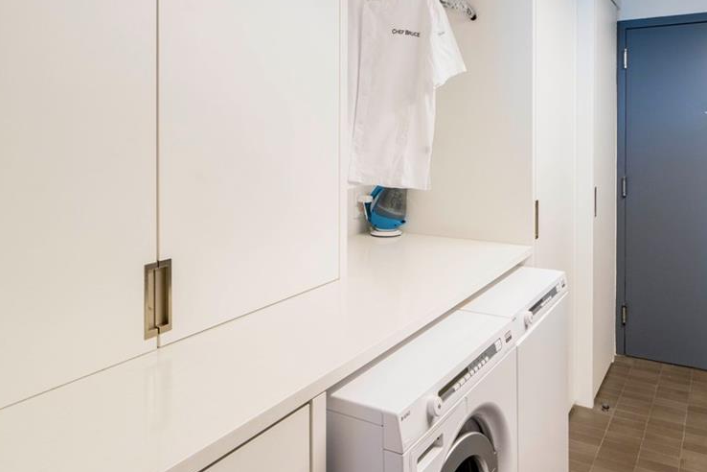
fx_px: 511
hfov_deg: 69.1
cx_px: 402
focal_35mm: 26
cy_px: 181
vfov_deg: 49.1
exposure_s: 1/4
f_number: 11
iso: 200
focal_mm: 12
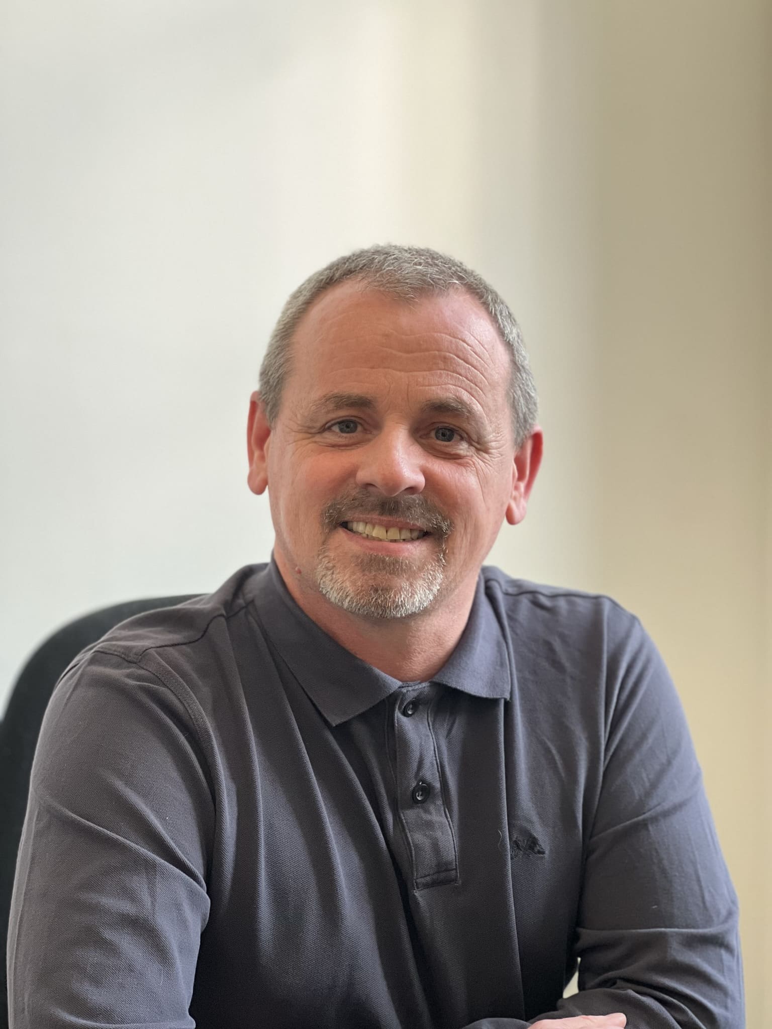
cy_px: 514
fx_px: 2290
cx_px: 386
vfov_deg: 25.3
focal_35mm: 77
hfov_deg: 19.1
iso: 200
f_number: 2.8
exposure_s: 1/121
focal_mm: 9
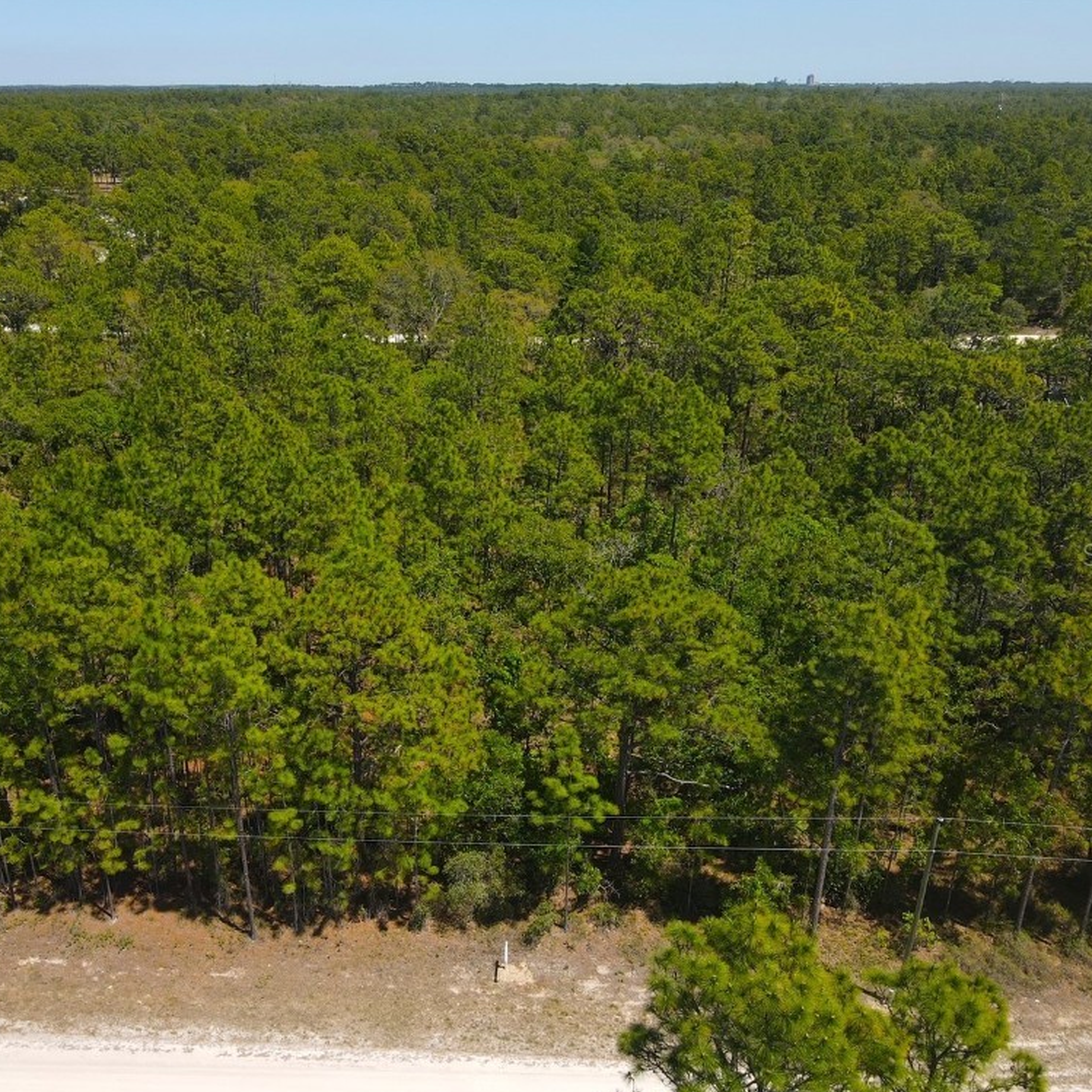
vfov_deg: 55.6
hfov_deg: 55.4
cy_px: 554
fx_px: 1035
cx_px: 474
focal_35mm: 29
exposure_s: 1/640
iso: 100
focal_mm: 4.5
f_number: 2.8
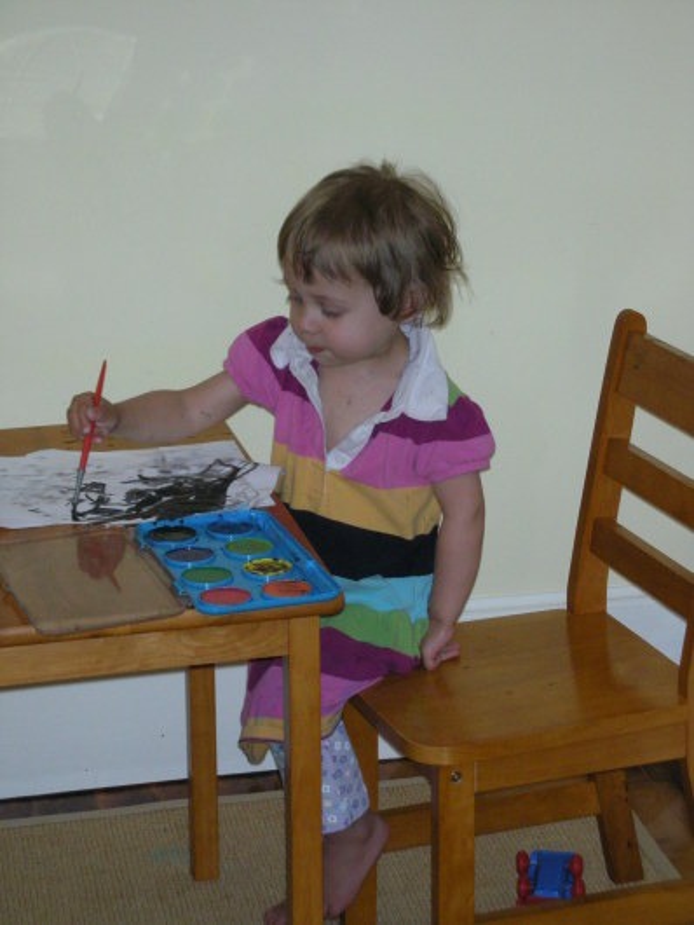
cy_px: 462
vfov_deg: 18.7
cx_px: 347
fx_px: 2805
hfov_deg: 14.1
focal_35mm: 105
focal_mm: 17.4
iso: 280
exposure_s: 1/120
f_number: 5
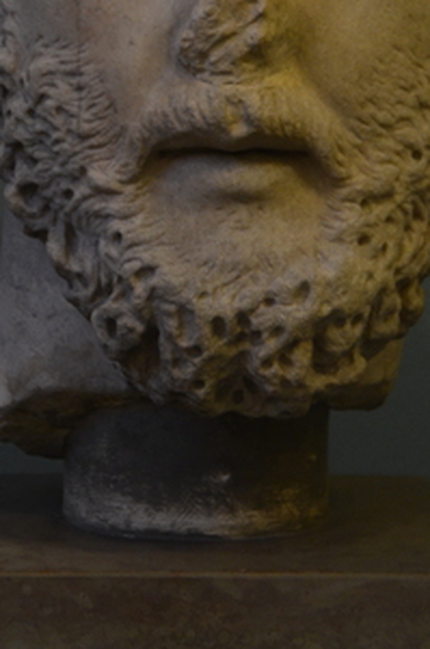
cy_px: 35
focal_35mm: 199
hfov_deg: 6.9
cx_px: 203
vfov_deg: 10.3
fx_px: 3578
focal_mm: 60
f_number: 4.8
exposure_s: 1/10
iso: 1250
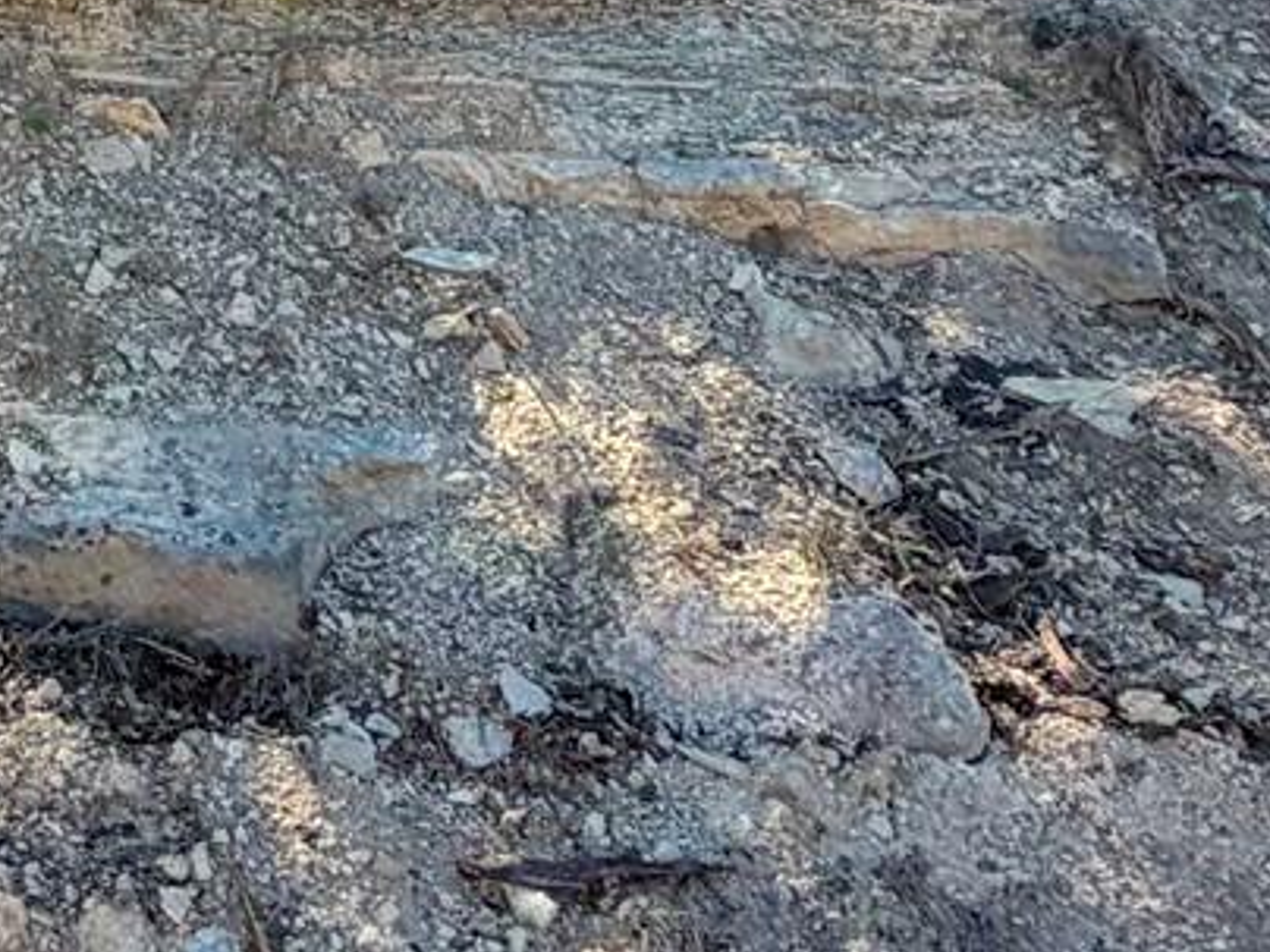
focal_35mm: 71
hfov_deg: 24.4
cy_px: -151
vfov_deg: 19.6
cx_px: -327
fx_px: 2605
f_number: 2.2
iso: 40
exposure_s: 1/644
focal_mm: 2.22
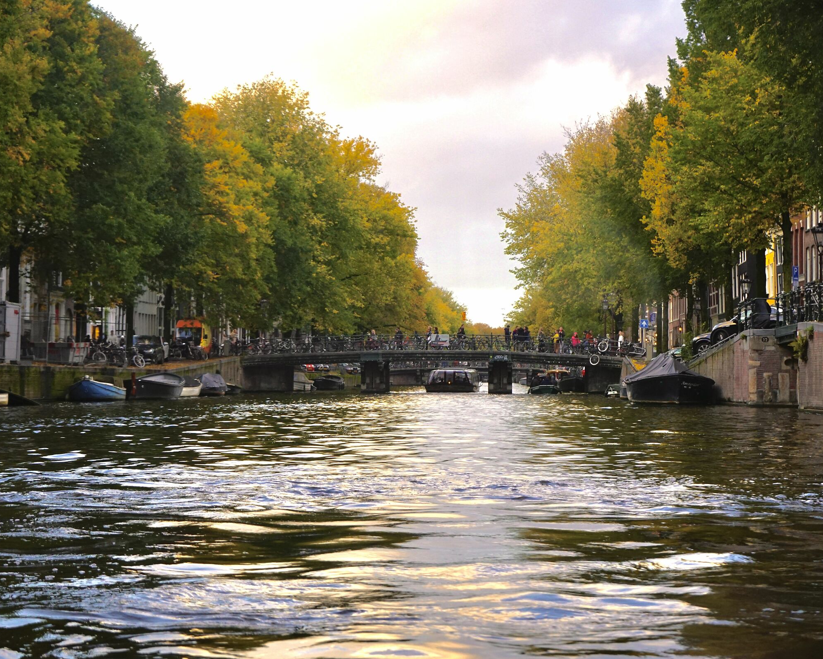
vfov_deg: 19.4
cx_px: 436
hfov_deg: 24.1
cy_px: 330
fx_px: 1924
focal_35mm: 79
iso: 1000
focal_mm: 70
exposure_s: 1/250
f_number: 5.6
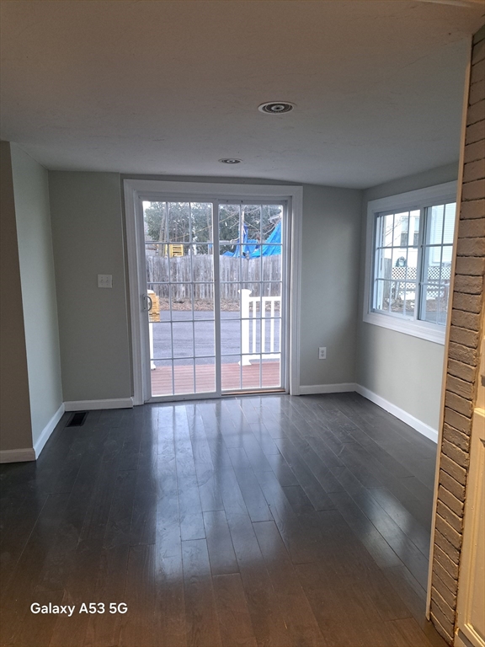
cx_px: 242
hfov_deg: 56.8
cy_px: 324
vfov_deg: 71.6
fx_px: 448
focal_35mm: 24
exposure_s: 1/60
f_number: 1.8
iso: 250
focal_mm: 5.23
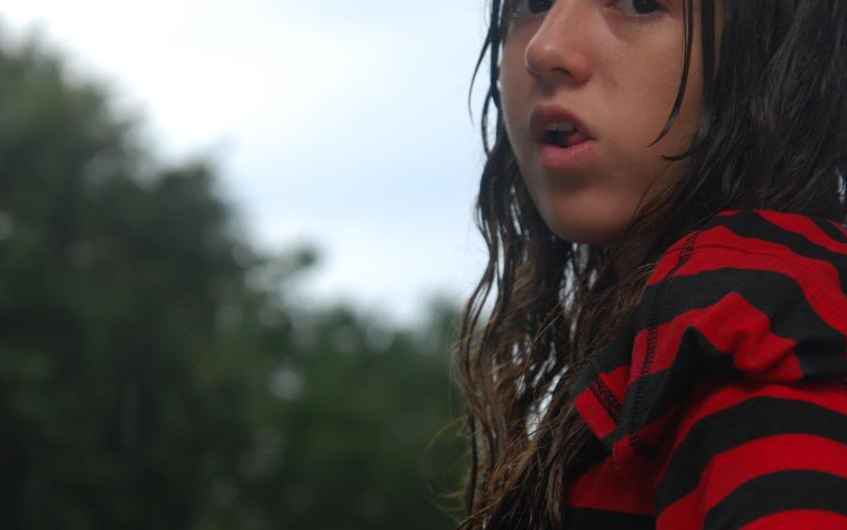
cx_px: 381
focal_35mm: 128
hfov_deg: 16.3
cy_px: 248
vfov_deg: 10.2
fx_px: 2955
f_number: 5
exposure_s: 1/100
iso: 200
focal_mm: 70
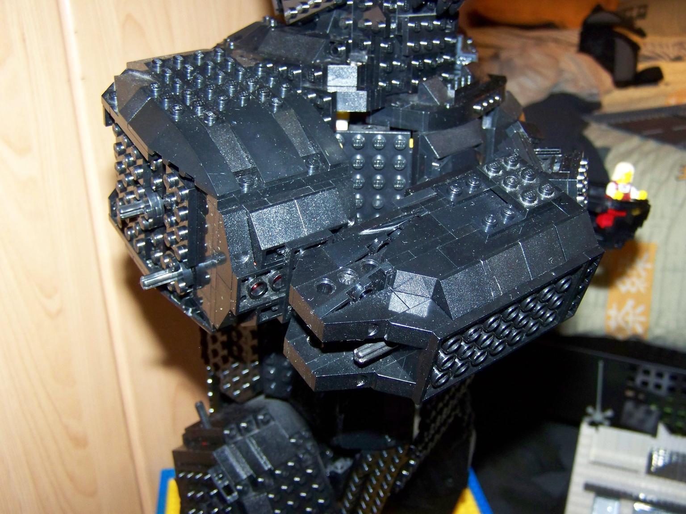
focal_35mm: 38
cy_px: 257
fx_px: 753
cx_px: 343
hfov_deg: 49.0
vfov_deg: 37.7
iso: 200
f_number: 2.8
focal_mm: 6.3
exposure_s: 1/30
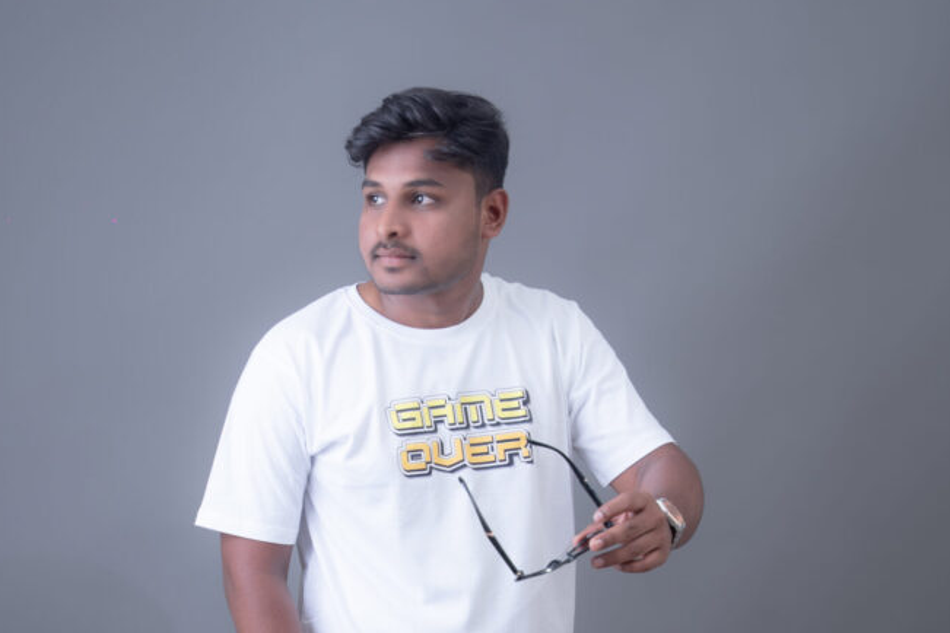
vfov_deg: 10.5
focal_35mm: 129
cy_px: 633
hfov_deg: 15.9
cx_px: 435
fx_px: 3404
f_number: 2.8
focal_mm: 70
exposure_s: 1/200
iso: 100
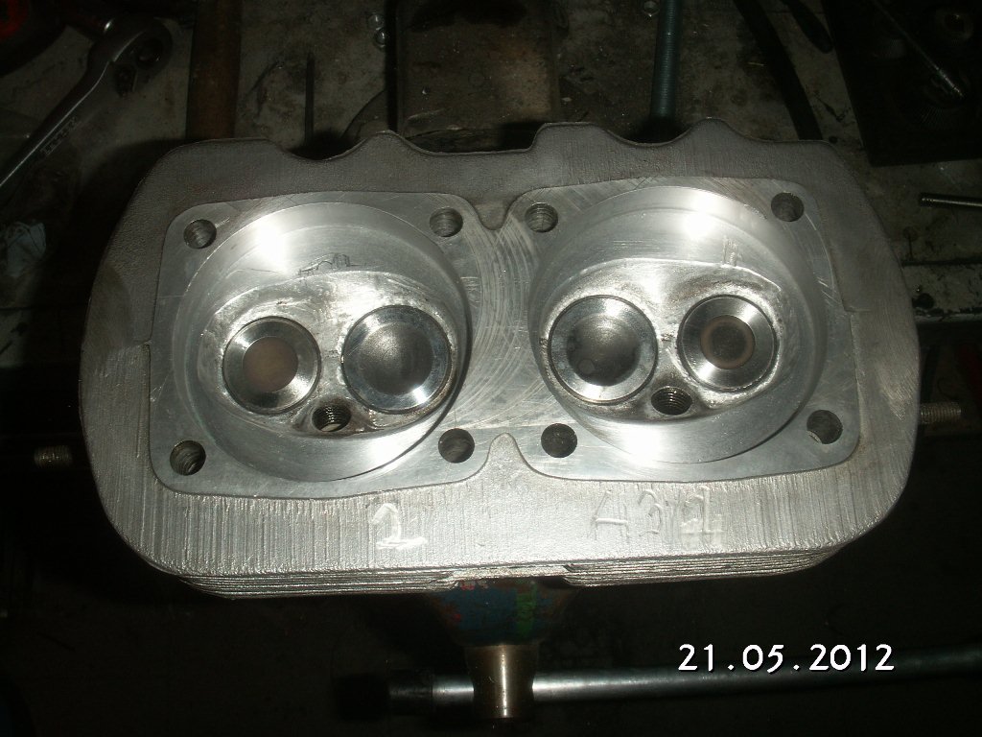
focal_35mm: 37
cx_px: 491
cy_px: 368
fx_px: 1050
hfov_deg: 50.1
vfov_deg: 38.7
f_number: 7.1
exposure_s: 1/40
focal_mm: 7.7
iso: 50
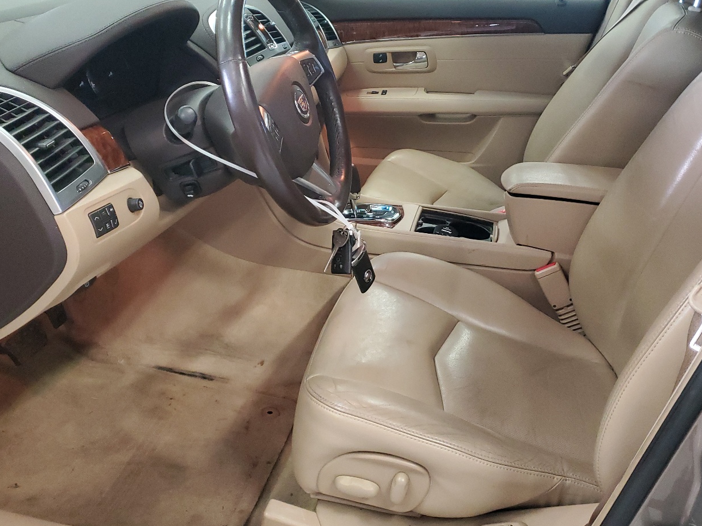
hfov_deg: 53.9
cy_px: 248
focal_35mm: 34
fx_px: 690
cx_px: 383
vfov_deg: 41.8
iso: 395
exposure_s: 1/60.2
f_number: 1.5
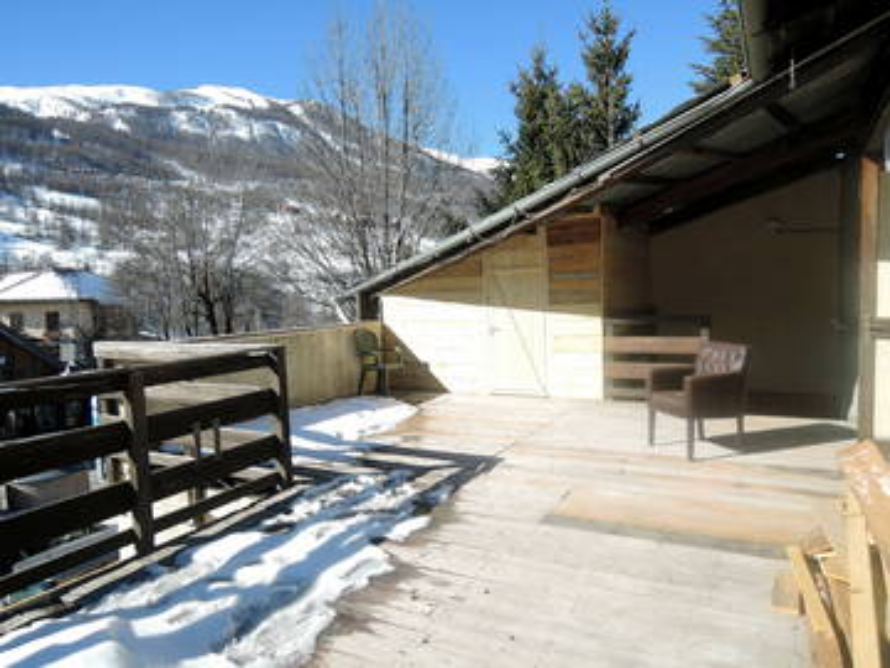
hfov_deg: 71.6
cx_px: 445
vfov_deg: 56.8
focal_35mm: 24
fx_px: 617
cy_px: 334
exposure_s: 1/800
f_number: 2.8
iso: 80
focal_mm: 5.1
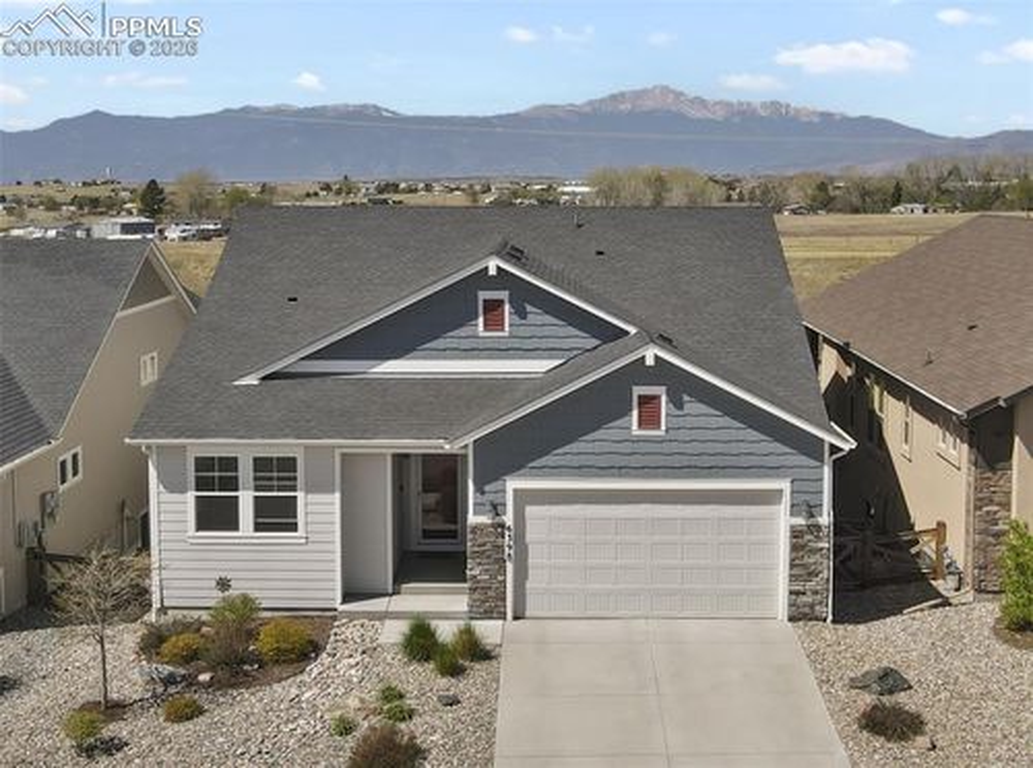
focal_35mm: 24
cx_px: 516
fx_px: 714
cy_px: 384
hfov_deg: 71.8
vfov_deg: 56.6
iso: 100
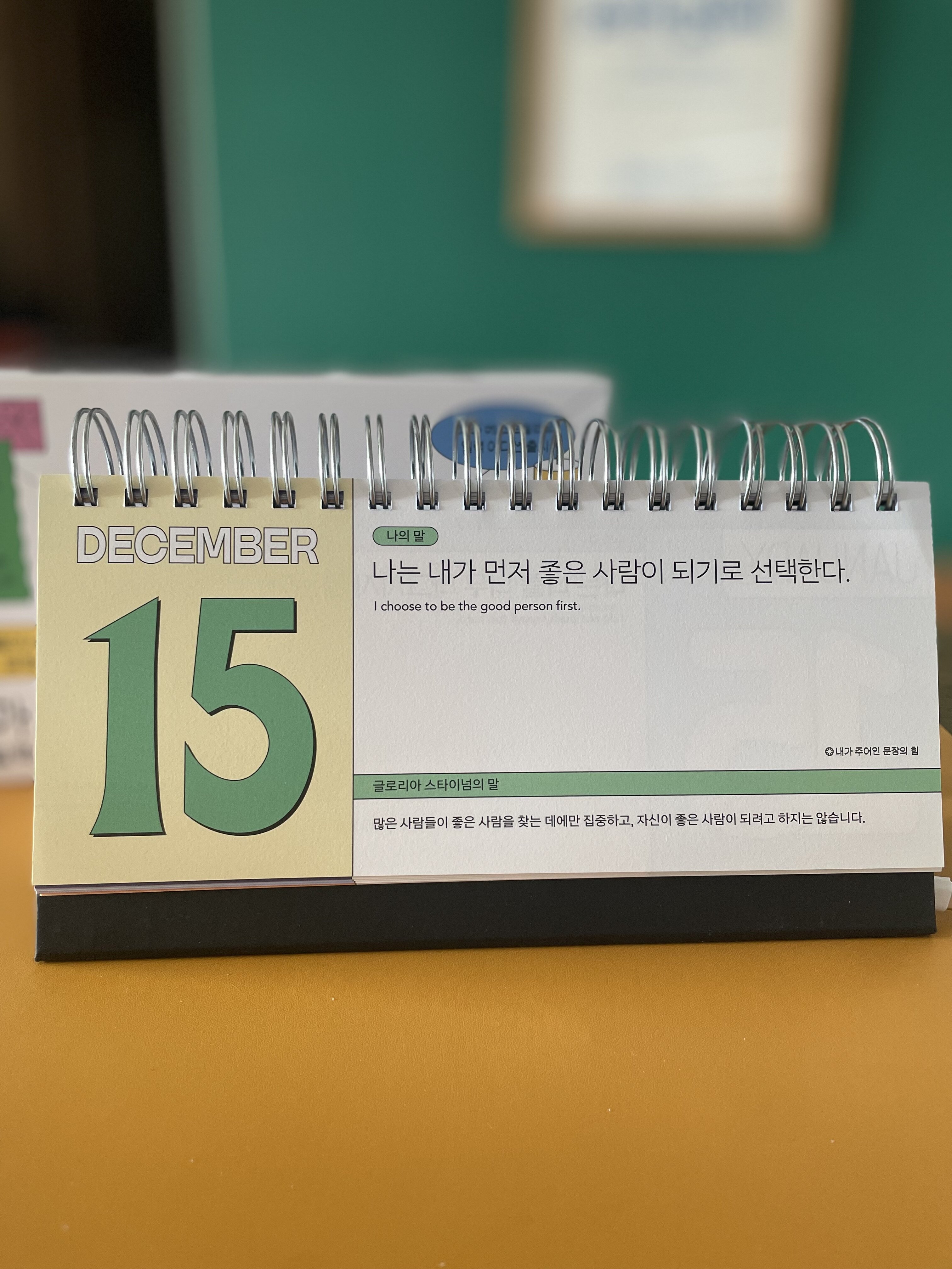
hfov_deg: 53.1
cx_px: 476
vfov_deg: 67.3
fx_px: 953
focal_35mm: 26
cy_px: 634
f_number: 1.6
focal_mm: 4.2
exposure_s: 1/60
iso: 200
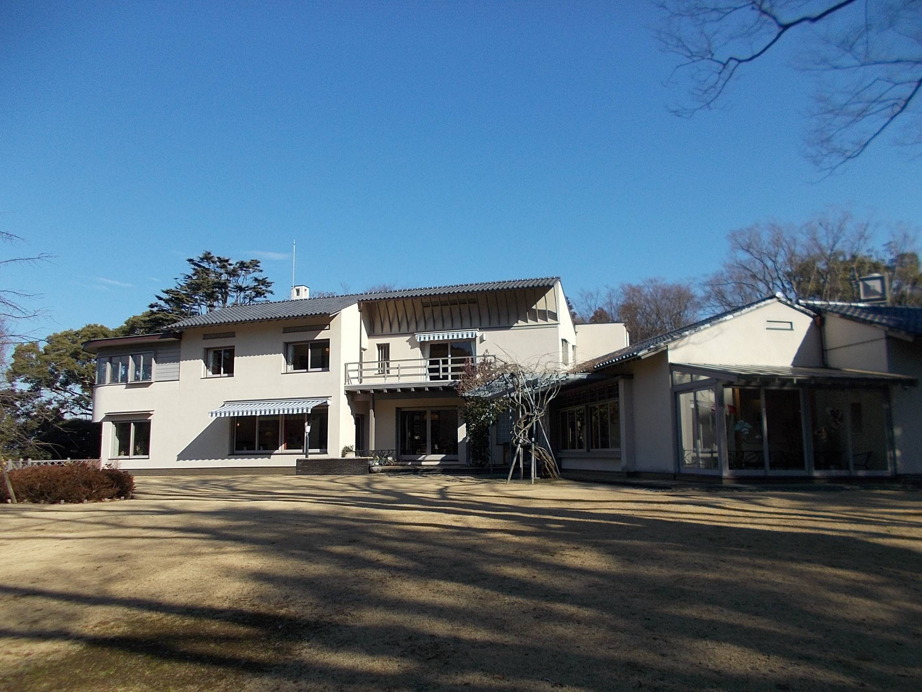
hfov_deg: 67.3
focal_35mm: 26
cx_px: 461
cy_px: 346
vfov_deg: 53.1
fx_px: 693
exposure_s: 1/200
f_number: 8
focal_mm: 4.6
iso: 80
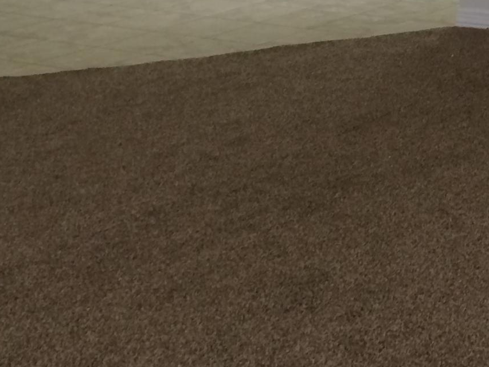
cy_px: -206
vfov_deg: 13.5
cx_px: 680
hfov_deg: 17.7
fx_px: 1441
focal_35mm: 102
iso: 64
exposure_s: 1/30
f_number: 2.2
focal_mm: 4.15
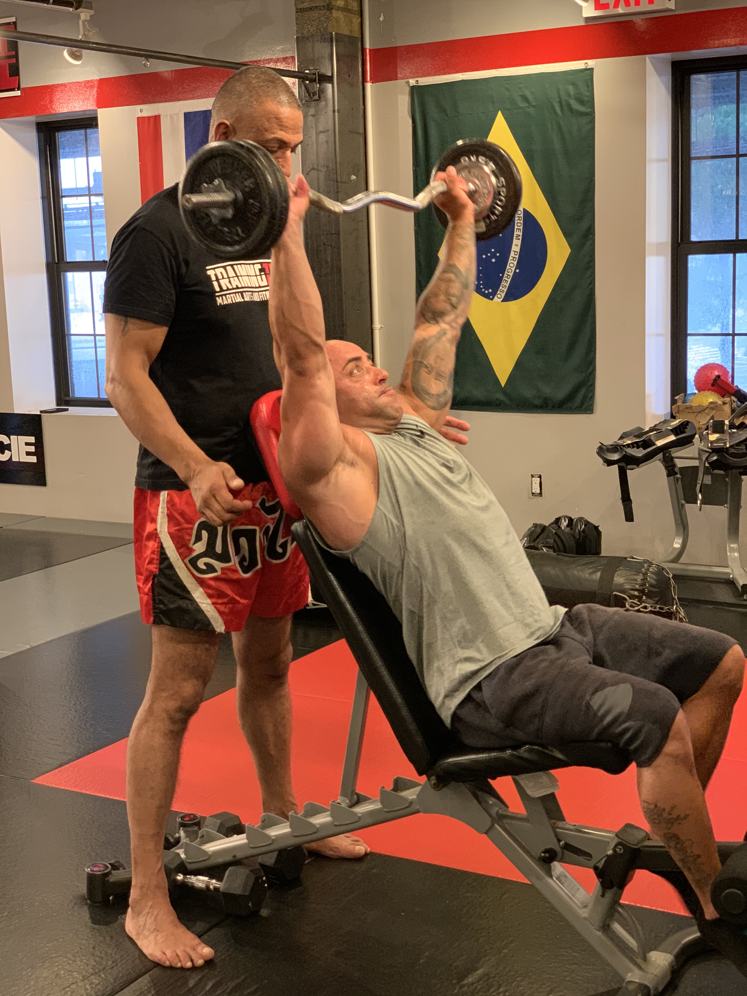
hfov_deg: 28.0
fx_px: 1496
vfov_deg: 36.8
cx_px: 374
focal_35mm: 52
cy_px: 498
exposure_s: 1/60
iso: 320
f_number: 2.4
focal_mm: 6
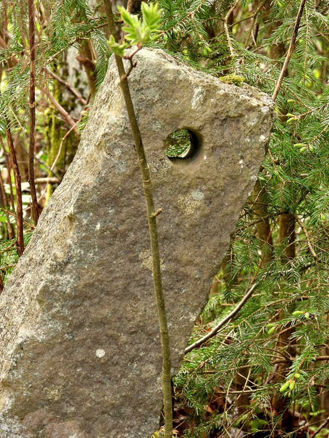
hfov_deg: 11.0
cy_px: 219
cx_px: 164
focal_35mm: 135
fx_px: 1711
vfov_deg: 14.6
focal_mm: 24.1
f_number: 4
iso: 100
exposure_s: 1/80
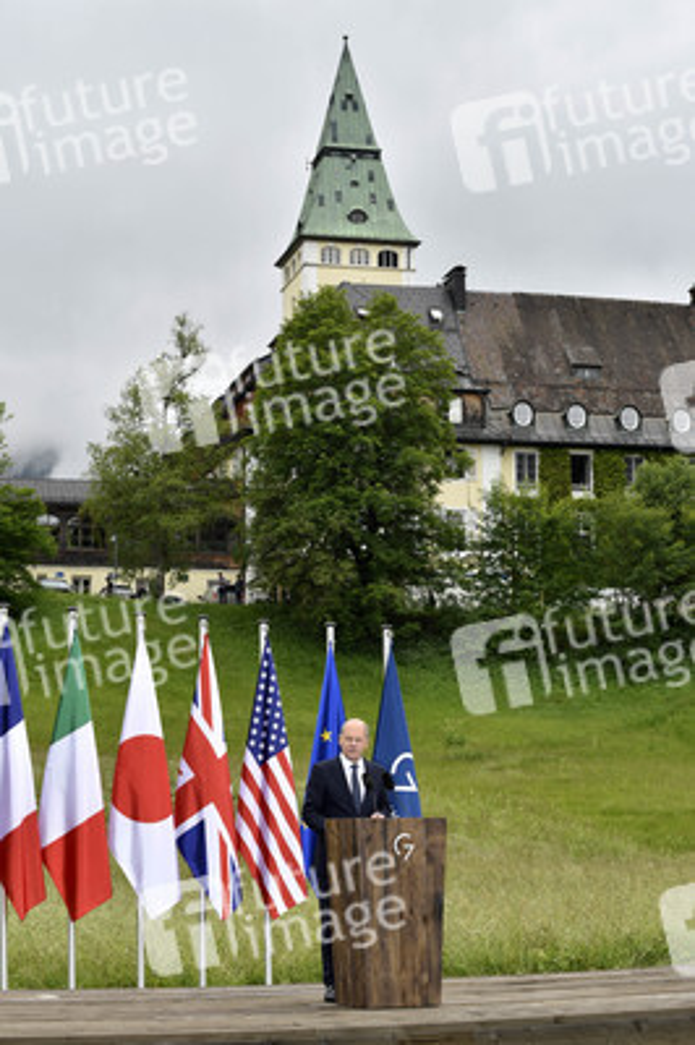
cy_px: 522
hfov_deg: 19.4
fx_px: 2030
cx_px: 348
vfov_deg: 28.9
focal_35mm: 70
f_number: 9
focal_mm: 70
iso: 200
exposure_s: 1/250
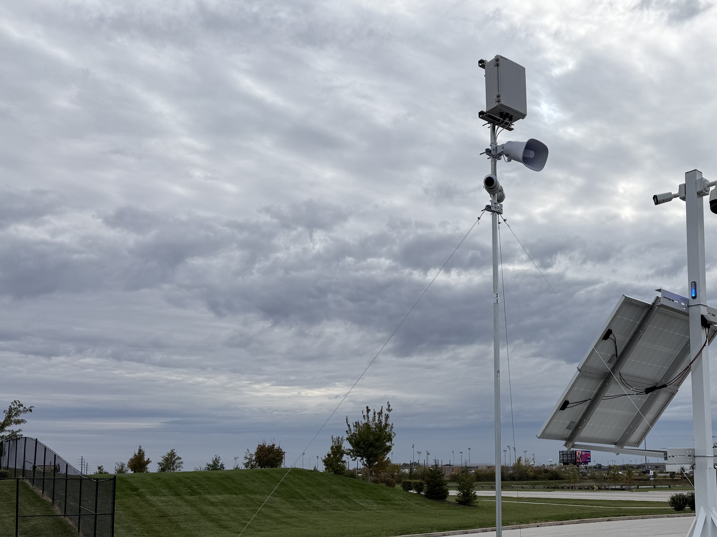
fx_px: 746
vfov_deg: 38.8
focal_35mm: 36
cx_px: 506
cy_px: 389
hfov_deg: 50.0
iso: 80
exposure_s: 1/7353
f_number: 1.78
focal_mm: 6.76
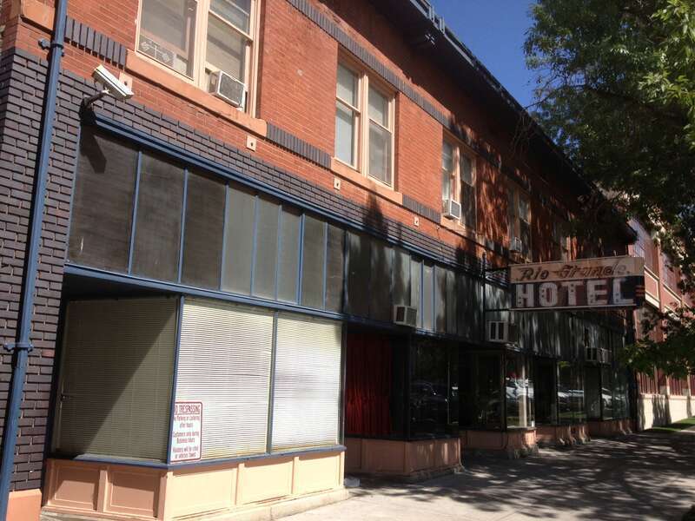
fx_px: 703
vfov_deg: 40.7
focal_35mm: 35
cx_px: 348
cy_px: 260
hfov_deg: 52.6
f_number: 2.4
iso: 50
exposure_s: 1/1227
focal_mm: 4.28
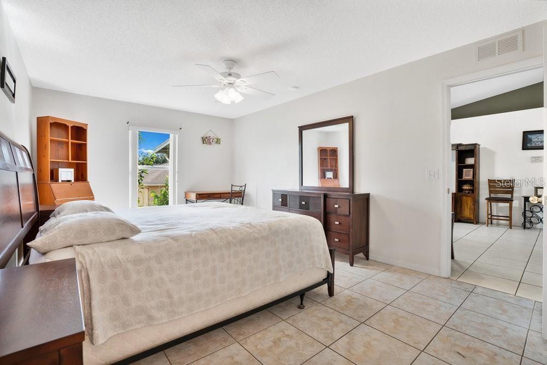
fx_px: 243
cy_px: 182
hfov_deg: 96.7
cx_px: 274
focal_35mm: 16
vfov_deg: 73.8
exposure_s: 1/6
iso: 640
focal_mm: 16
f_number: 7.1
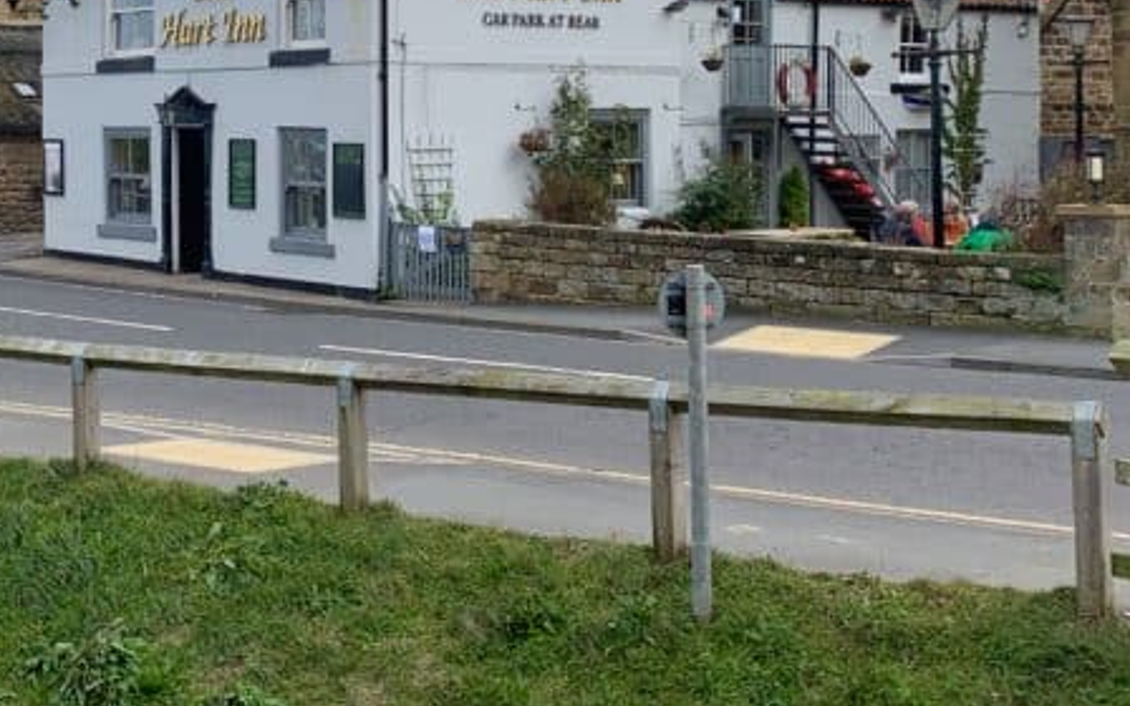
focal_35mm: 63
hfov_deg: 31.3
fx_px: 1940
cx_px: 164
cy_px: 83
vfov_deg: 20.3
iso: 25
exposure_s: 1/1368
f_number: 1.8
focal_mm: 4.25
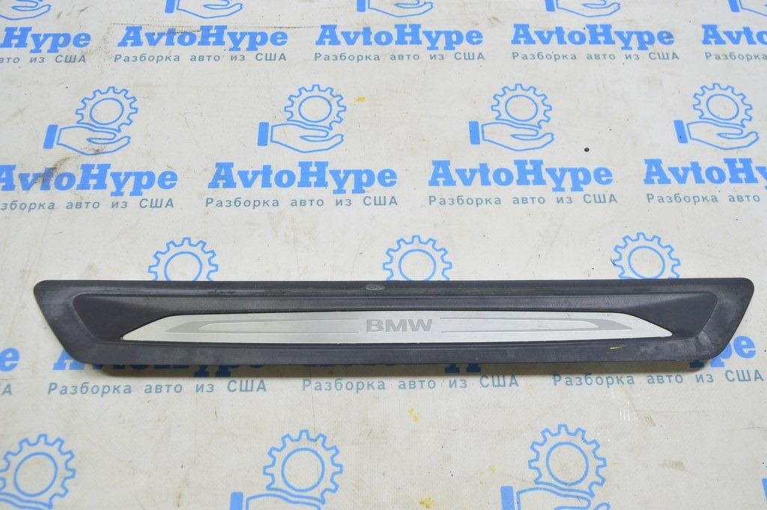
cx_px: 384
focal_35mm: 32
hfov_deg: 59.5
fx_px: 671
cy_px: 255
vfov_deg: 41.6
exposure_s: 1/20
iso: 400
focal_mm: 21
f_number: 5.6
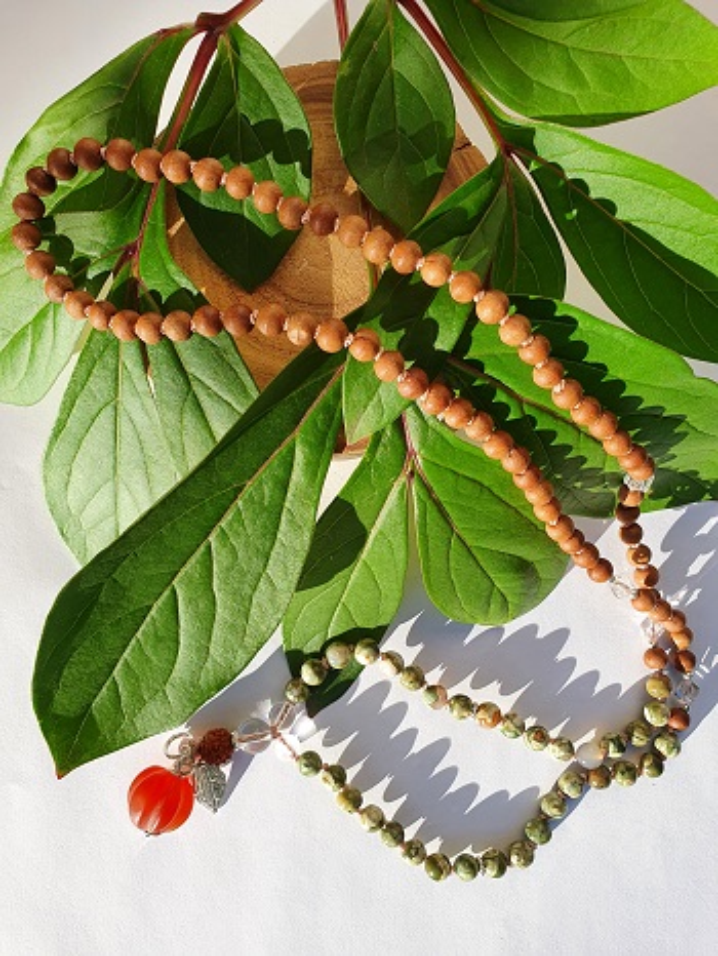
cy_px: 478
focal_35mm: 26
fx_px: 718
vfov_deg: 67.3
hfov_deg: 53.1
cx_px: 359
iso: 50
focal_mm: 4.32
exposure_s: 1/888
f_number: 2.4
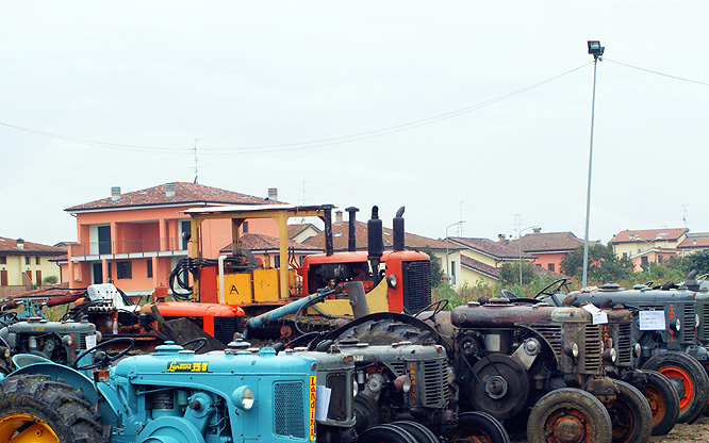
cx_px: 391
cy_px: 362
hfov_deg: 22.1
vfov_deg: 13.8
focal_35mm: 94
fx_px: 1816
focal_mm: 40
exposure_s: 1/160
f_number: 11
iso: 400
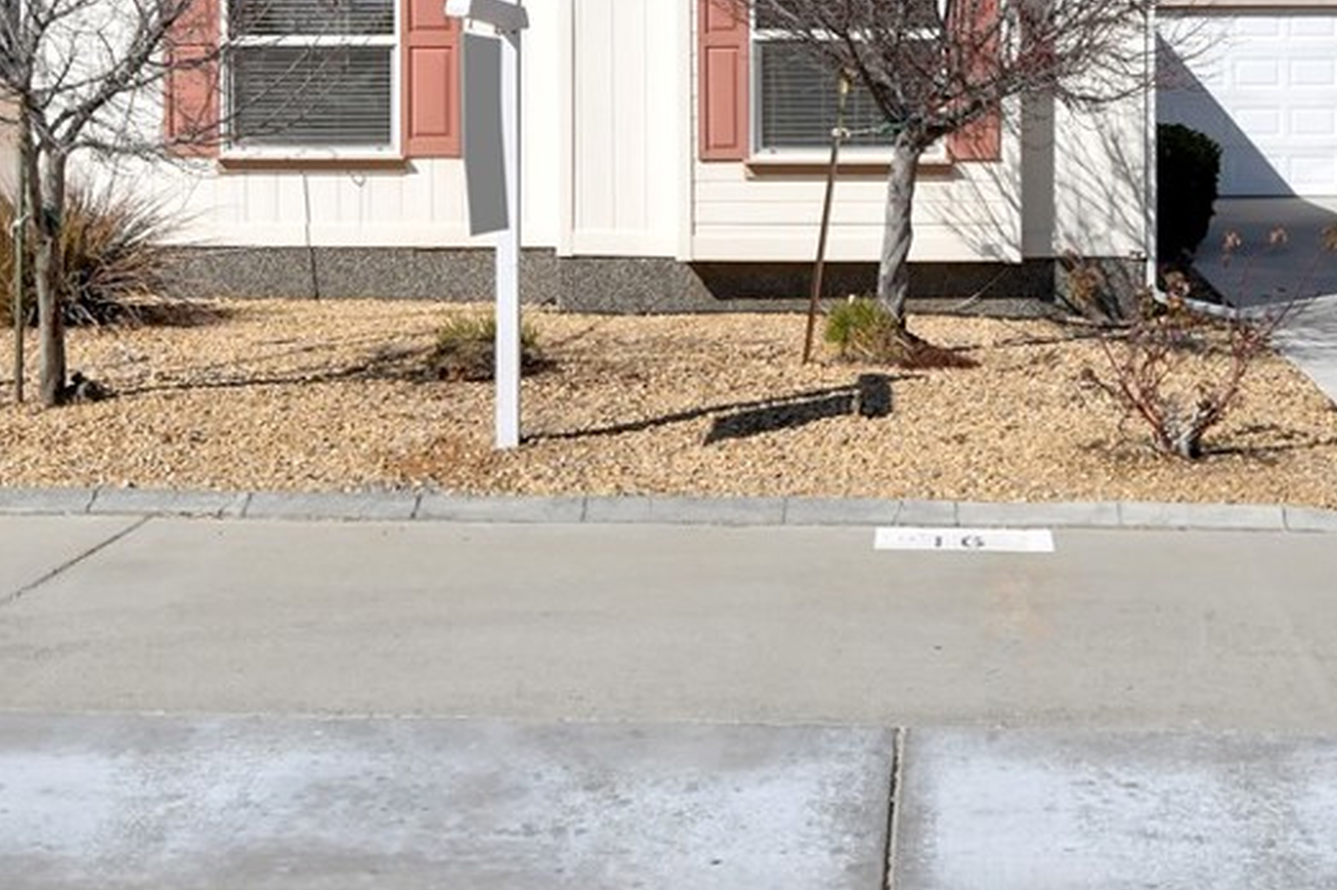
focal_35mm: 59
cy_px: 147
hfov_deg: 33.7
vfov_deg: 22.6
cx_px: 862
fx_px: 2190
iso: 1250
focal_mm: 20
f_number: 18
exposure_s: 1/1250
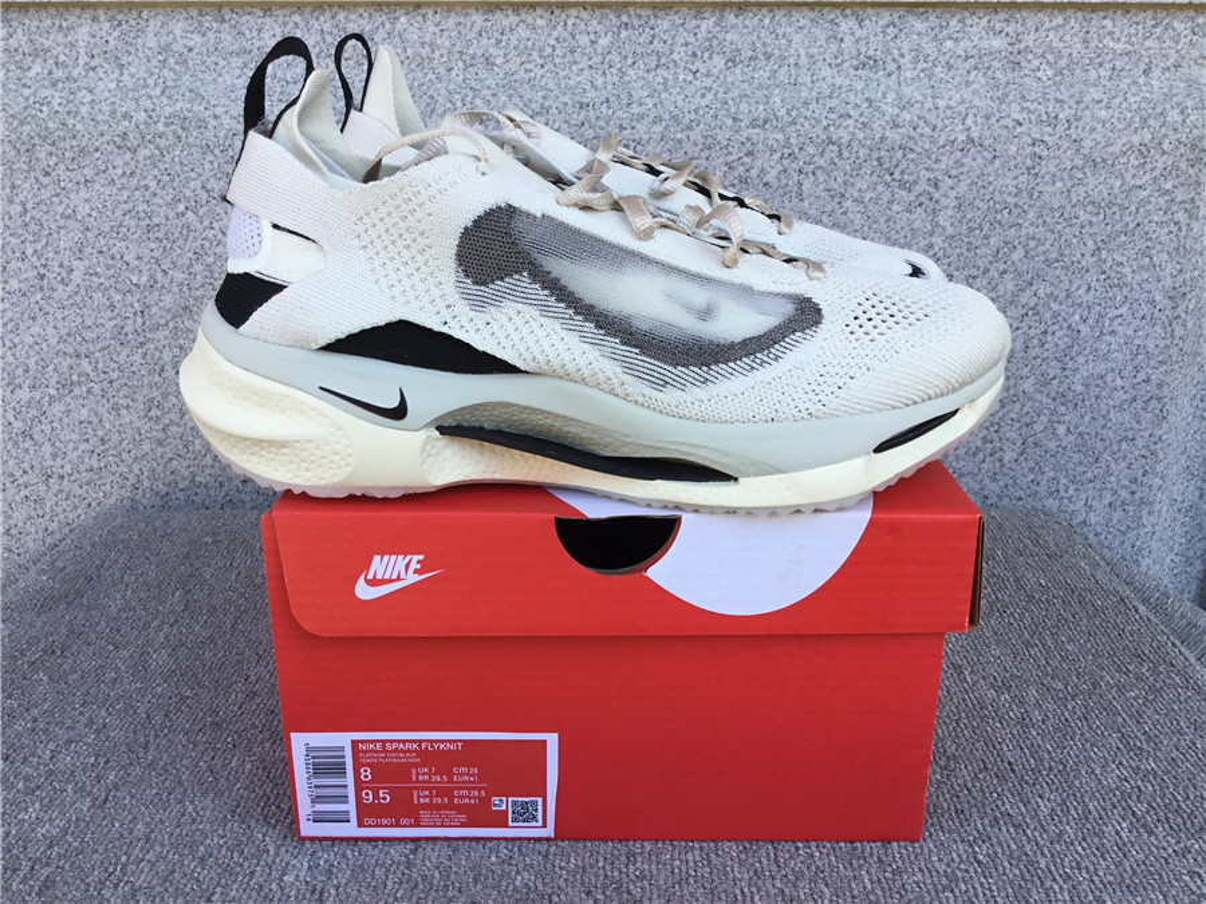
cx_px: 603
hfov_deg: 58.4
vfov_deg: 45.4
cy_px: 452
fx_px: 1080
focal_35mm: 31
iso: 25
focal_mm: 3.3
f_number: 2.4
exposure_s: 1/239
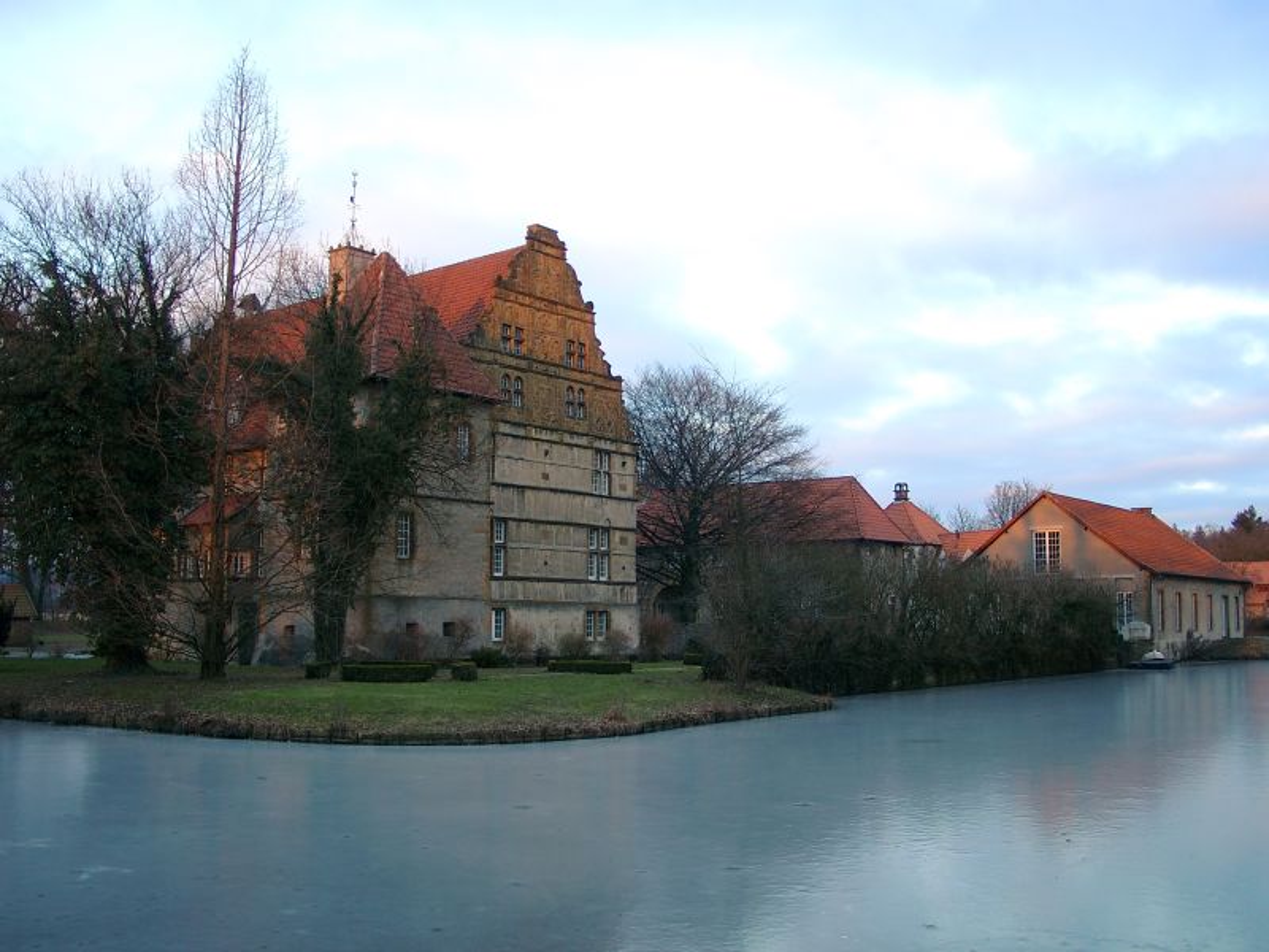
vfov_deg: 41.8
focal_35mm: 34
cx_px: 634
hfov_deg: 54.0
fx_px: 1246
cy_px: 476
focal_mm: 7.13
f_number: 2
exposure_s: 1/83.1
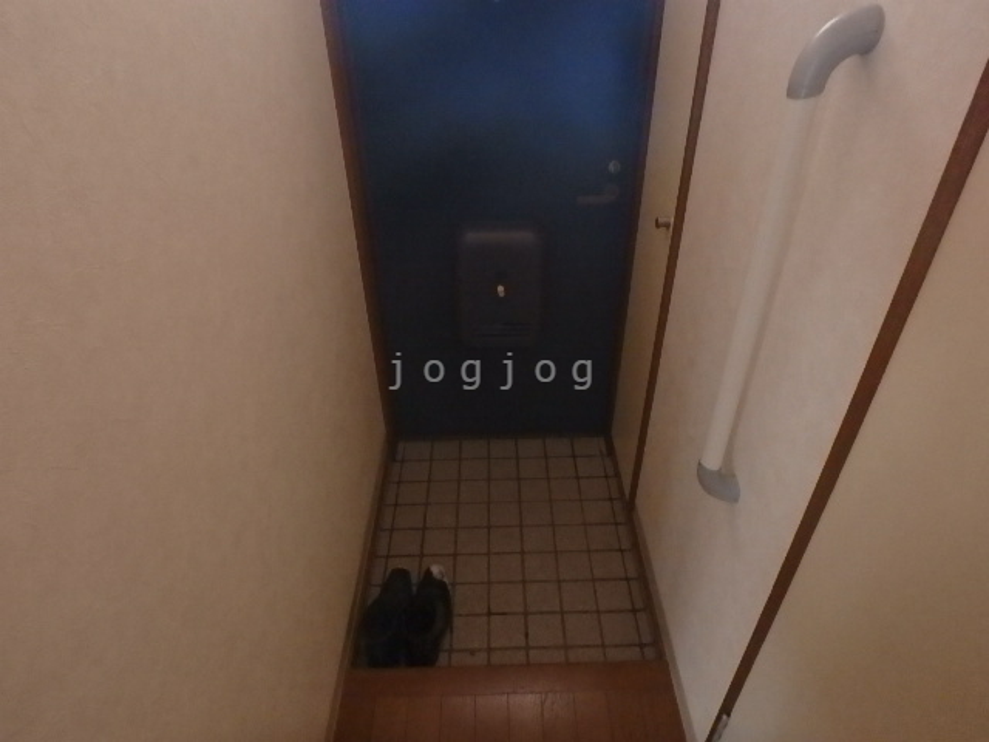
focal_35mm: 21
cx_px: 494
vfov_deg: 63.4
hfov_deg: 79.0
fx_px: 600
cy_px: 371
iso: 1600
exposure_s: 1/20
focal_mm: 3.7
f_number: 3.5
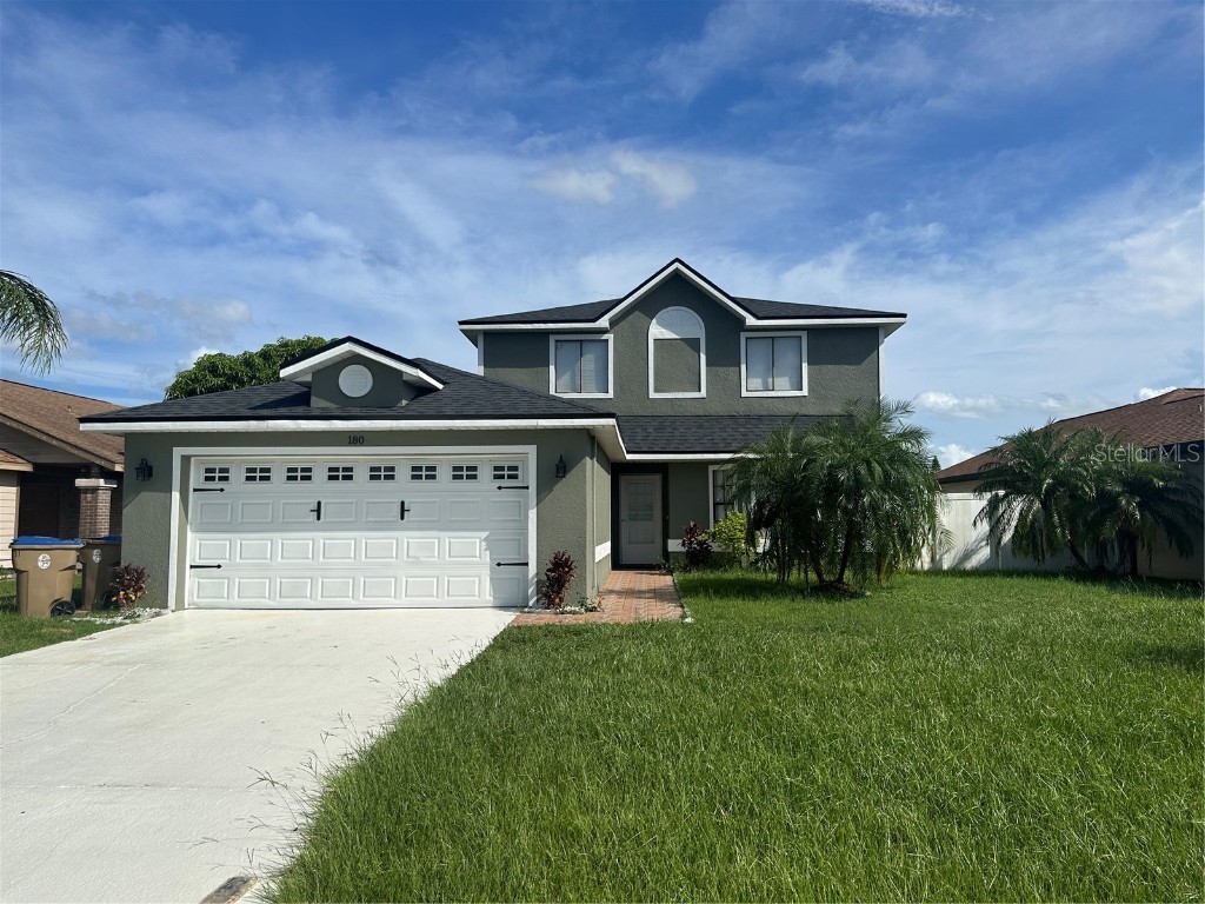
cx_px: 602
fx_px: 835
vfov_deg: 56.8
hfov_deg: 71.6
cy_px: 452
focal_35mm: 24
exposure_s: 1/8197
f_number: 1.78
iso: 80
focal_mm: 6.86
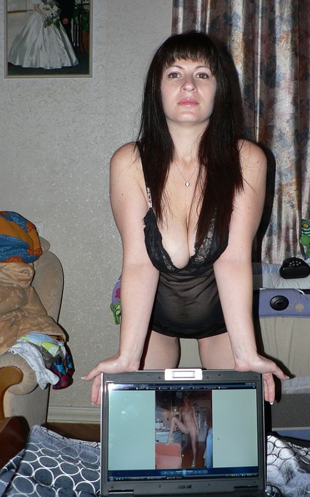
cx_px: 187
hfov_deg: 32.6
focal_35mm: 39
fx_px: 527
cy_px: 247
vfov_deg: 50.4
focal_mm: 6
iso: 100
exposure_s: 1/60
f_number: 2.8
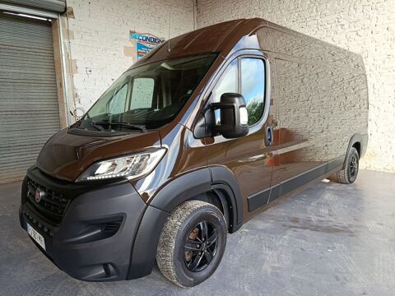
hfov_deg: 71.6
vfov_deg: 56.8
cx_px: 198
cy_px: 148
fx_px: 274
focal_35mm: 24
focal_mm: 5.24
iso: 120
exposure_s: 1/100
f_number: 1.7
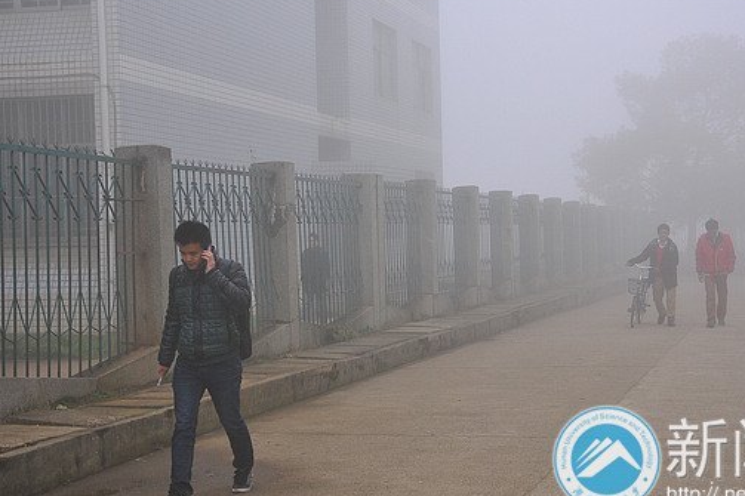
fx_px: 1295
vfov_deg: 21.7
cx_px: 419
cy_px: 226
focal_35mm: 63
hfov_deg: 32.1
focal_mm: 35
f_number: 6.3
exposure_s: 1/400
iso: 400
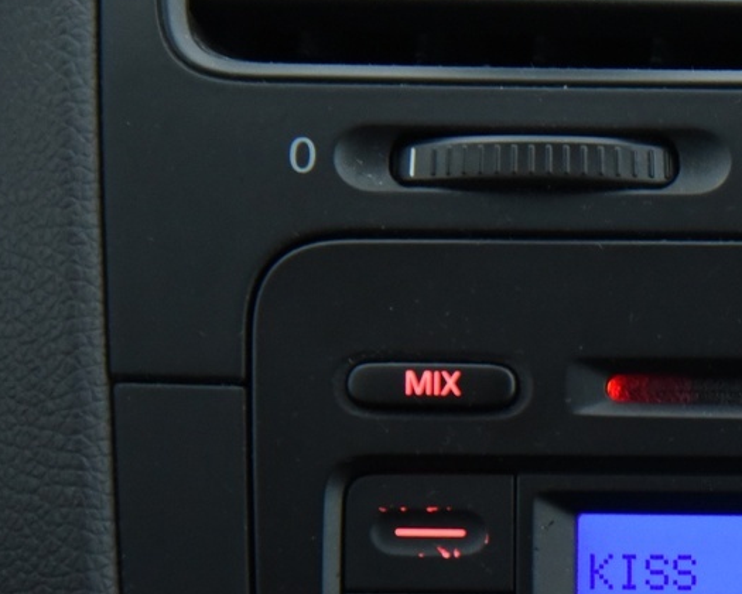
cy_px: 689
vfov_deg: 9.6
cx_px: 1036
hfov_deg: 11.7
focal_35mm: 159
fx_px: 3492
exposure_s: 1/25
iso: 4000
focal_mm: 55
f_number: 4
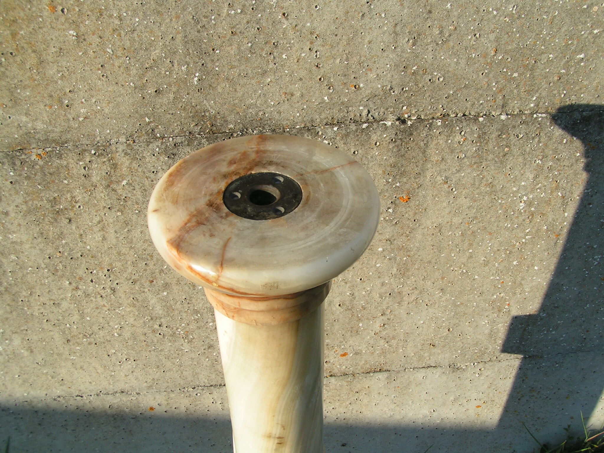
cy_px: 226
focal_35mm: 38
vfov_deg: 37.7
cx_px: 302
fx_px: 663
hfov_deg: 49.0
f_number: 5.6
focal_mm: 5.8
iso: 50
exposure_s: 1/200
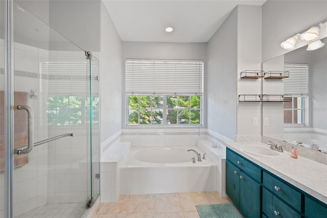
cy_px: 109
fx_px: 127
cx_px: 164
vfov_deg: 81.2
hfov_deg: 104.2
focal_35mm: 14
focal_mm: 14
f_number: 9
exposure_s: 1/1.67
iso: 250
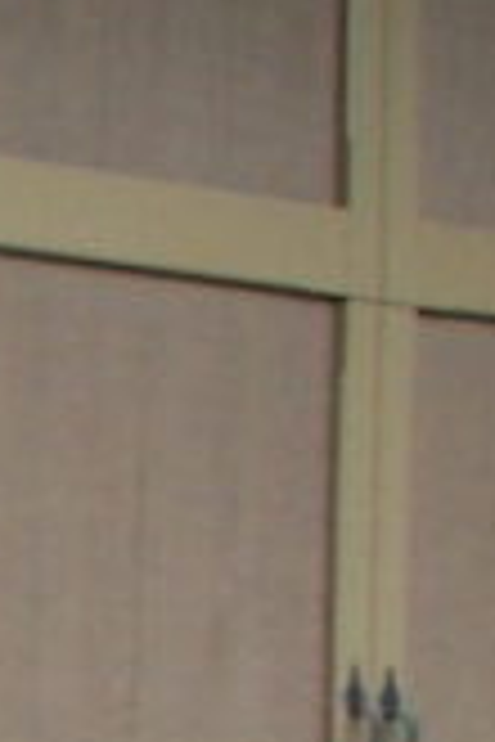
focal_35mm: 328
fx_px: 6764
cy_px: 915
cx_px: -2691
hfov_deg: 3.5
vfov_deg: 6.2
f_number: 2.8
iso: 50
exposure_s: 1/200
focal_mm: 6
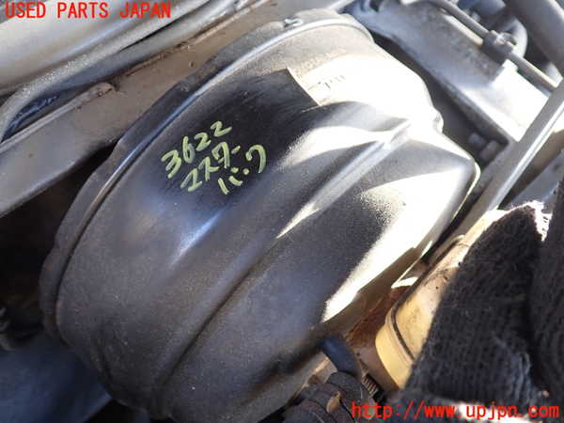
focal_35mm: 30
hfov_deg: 60.0
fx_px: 489
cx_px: 282
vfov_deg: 46.8
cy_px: 212
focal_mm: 5.4
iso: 200
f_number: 2.3
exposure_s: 1/50
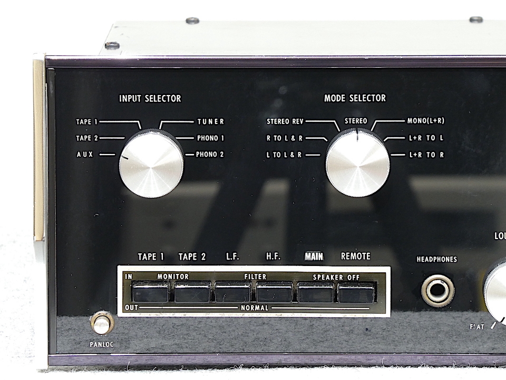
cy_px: 190
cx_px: 253
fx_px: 3874
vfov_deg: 5.6
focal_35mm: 265
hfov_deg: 7.5
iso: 200
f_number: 5.6
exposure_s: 1/1.3
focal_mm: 47.5
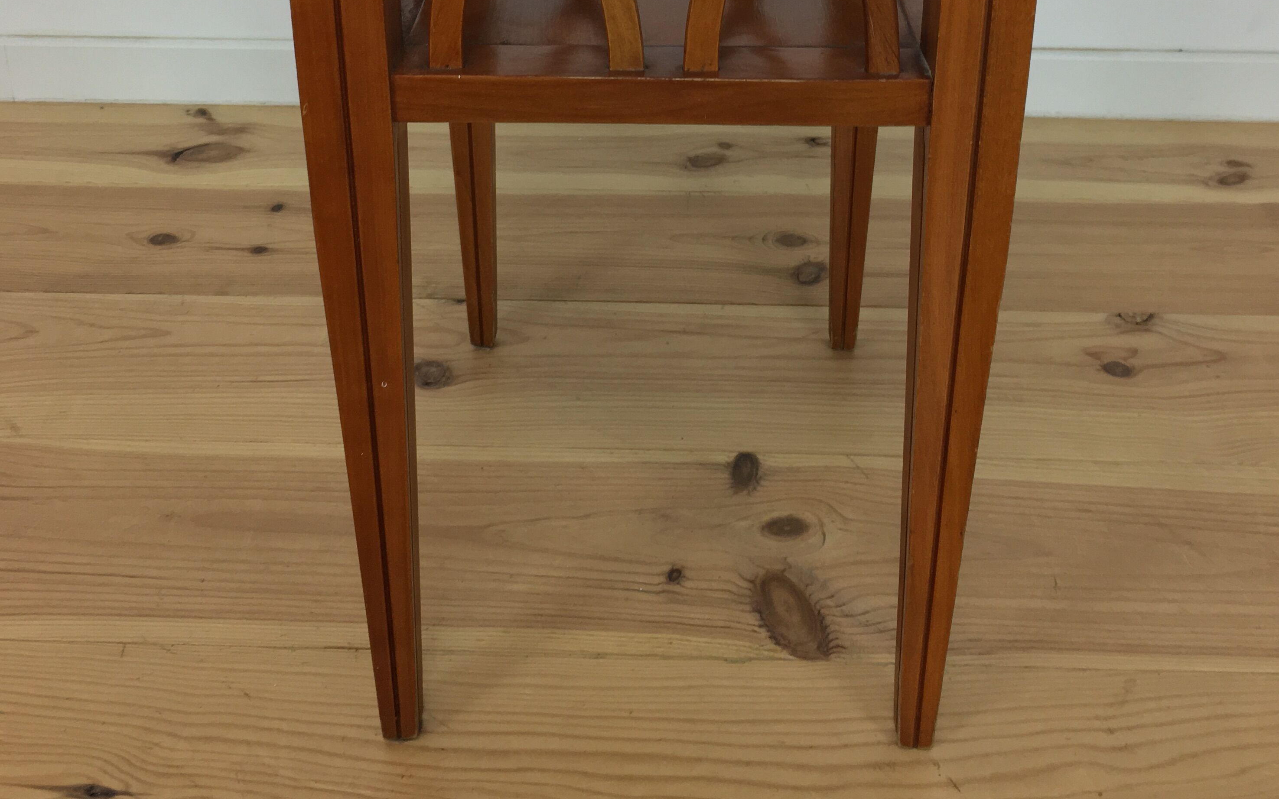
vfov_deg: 29.1
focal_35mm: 42
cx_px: 641
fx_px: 1464
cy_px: 50
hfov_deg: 47.2
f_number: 2.2
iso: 40
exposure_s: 1/33
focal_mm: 4.15
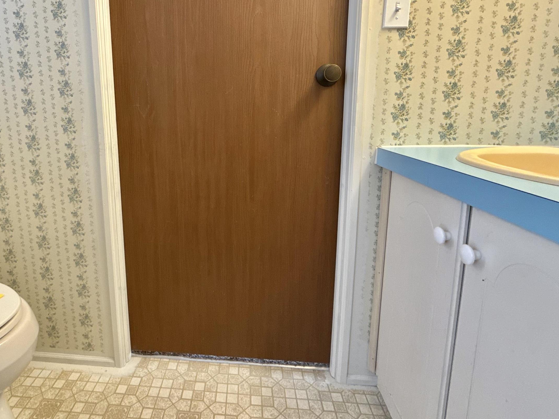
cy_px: 162
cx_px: 217
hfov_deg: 80.5
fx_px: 323
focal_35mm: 20
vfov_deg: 65.2
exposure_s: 1/60
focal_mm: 2.22
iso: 400
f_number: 2.2
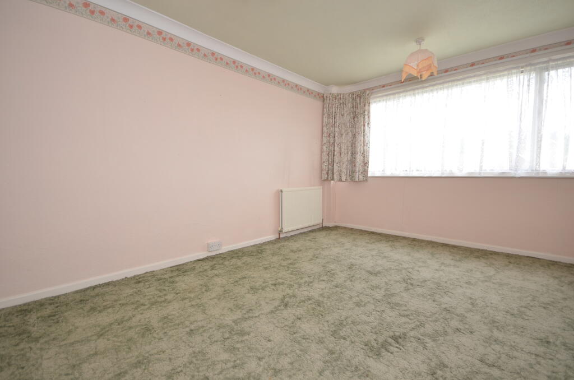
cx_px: 287
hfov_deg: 100.5
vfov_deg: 77.1
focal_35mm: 15
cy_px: 190
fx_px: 239
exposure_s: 1/80
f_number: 4.5
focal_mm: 10
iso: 200
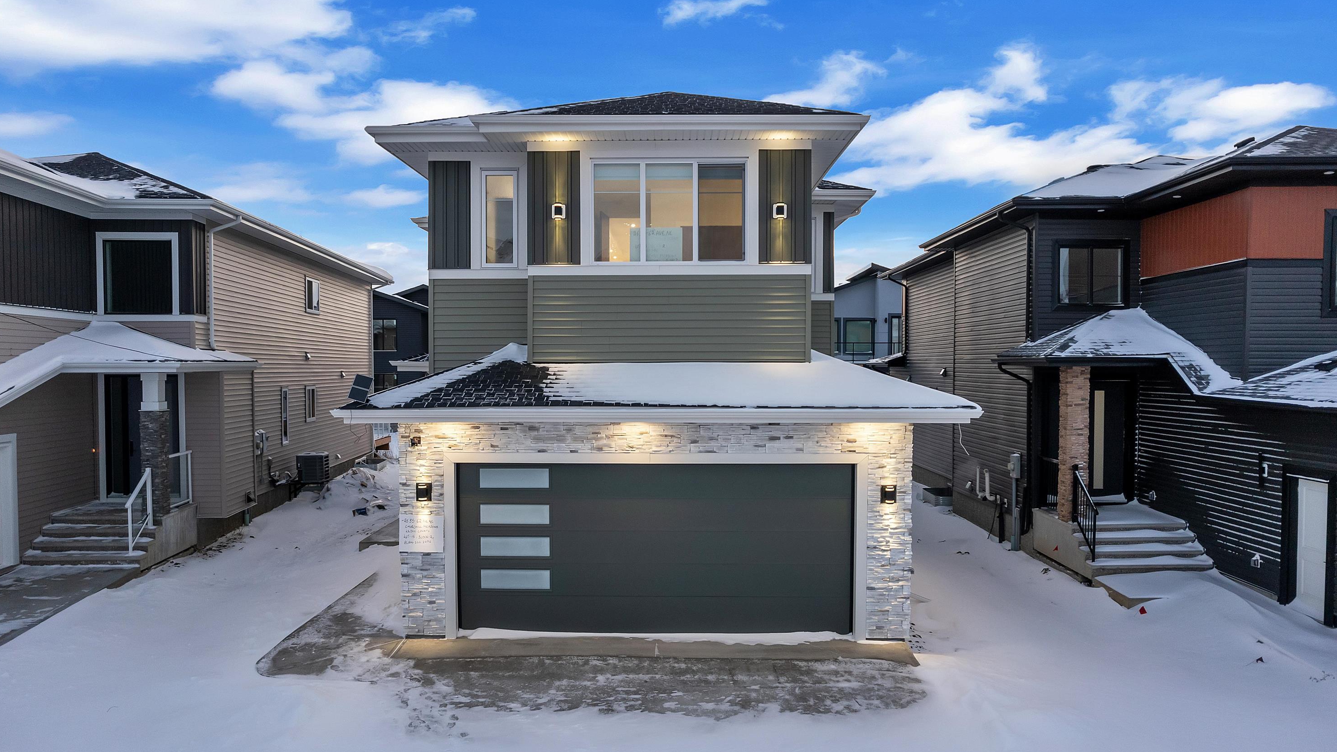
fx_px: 851
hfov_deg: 76.3
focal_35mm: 24
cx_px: 662
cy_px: 388
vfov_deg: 47.7
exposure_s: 1/60
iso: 110
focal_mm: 8.38
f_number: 2.4
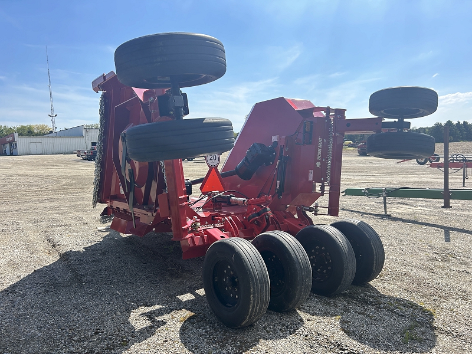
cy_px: 177
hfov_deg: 67.3
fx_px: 355
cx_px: 236
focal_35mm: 26
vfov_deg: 53.1
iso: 50
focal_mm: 5.7
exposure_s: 1/1575
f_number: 1.5
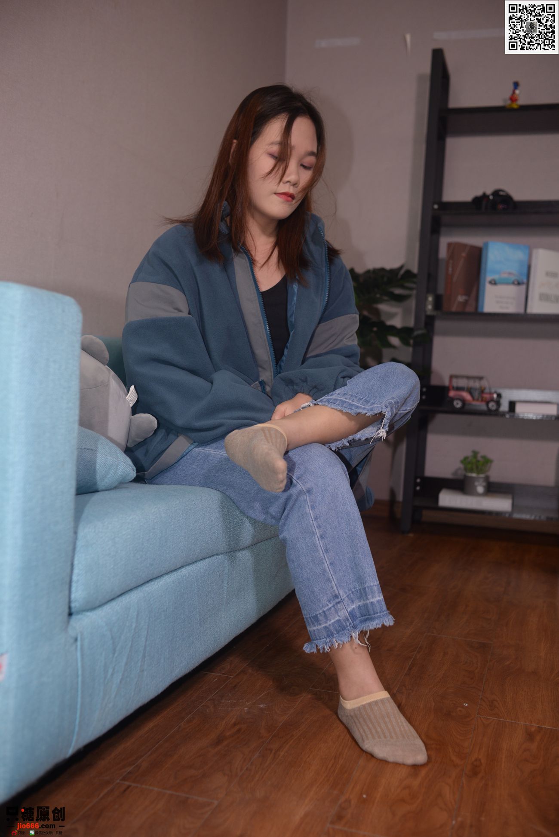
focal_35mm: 35
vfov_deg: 54.4
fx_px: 814
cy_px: 418
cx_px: 280
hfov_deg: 37.9
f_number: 4
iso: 400
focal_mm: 35
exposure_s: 1/160
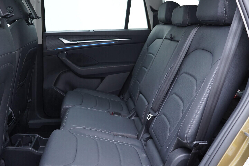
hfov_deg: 53.1
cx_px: 124
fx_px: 249
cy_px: 83
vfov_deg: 36.9
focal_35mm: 36
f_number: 2.8
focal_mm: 24
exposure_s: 1/40
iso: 500
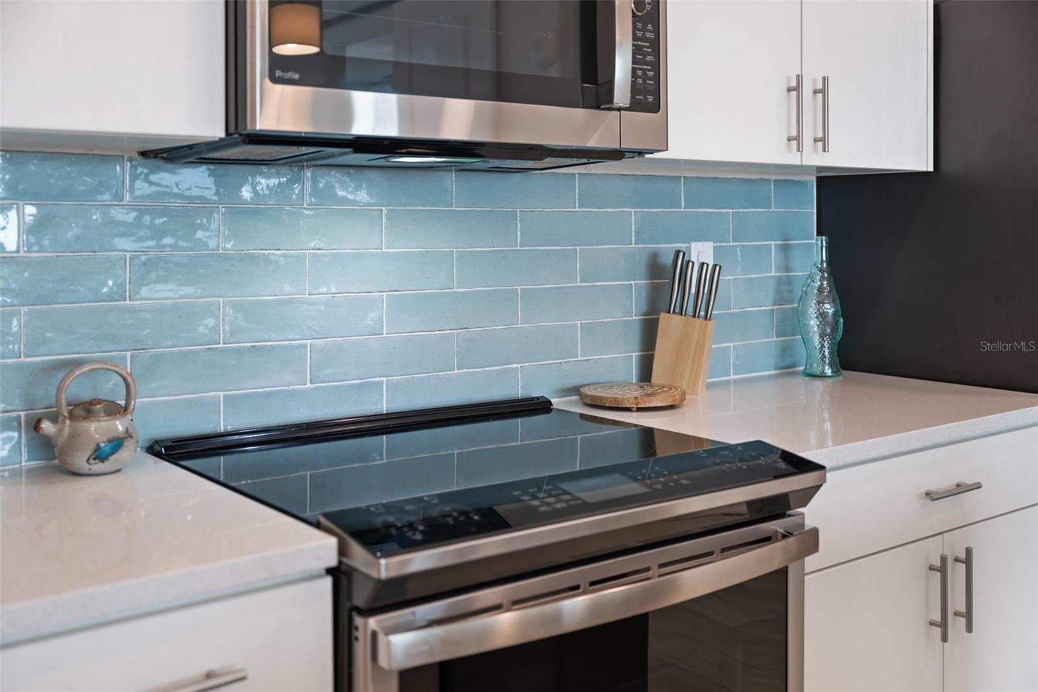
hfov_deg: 51.9
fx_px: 1067
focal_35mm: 37
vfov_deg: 35.9
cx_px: 519
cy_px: 346
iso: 32
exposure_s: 1/10
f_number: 2.8
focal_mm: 37
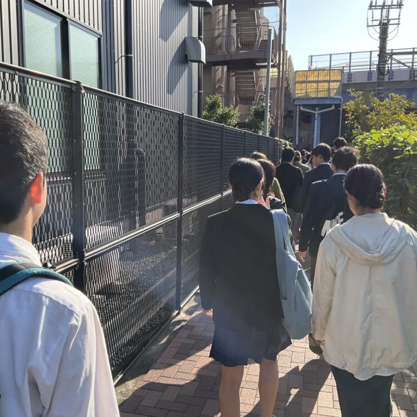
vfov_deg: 47.2
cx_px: 200
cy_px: 213
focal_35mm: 35
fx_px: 477
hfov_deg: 47.2
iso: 25
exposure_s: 1/635
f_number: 1.8
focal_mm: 3
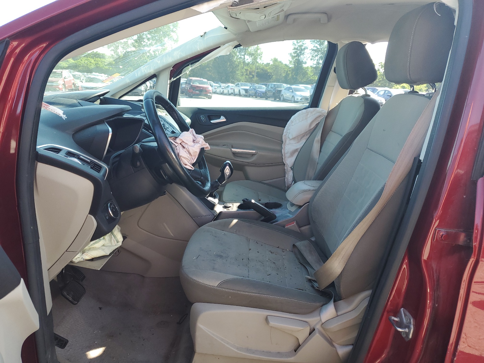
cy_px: 182
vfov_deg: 53.1
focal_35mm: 26
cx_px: 242
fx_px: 364
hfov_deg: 67.3
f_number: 1.5
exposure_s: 1/303
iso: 50
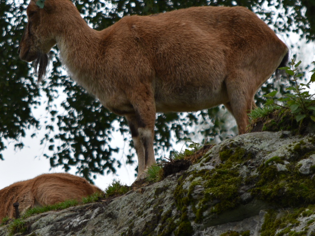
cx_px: 69
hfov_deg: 2.3
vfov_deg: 1.7
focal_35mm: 875
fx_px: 7965
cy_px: 112
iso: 200
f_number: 7.1
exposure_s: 1/800
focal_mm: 260
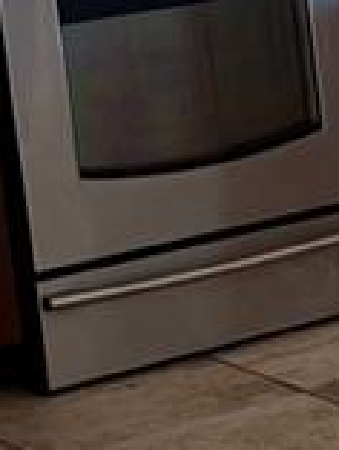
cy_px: 138
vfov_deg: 10.8
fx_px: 2386
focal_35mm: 183
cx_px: 684
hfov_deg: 7.8
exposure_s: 1/120
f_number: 1.78
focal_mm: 6.76
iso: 100
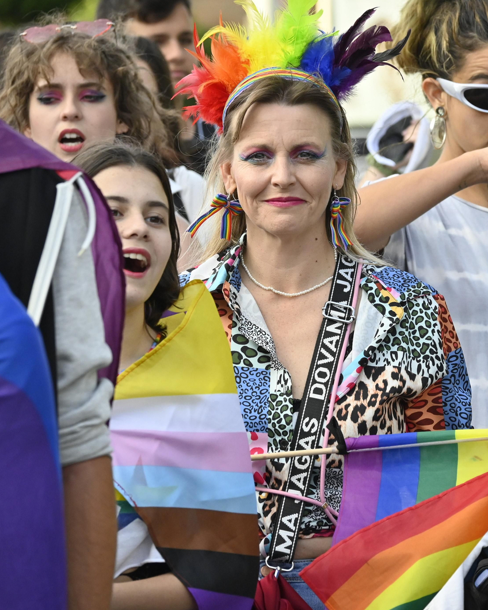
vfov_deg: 6.7
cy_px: 305
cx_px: 322
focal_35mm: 287
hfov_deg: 5.4
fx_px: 5176
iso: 1000
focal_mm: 135
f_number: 5.6
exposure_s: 1/1000
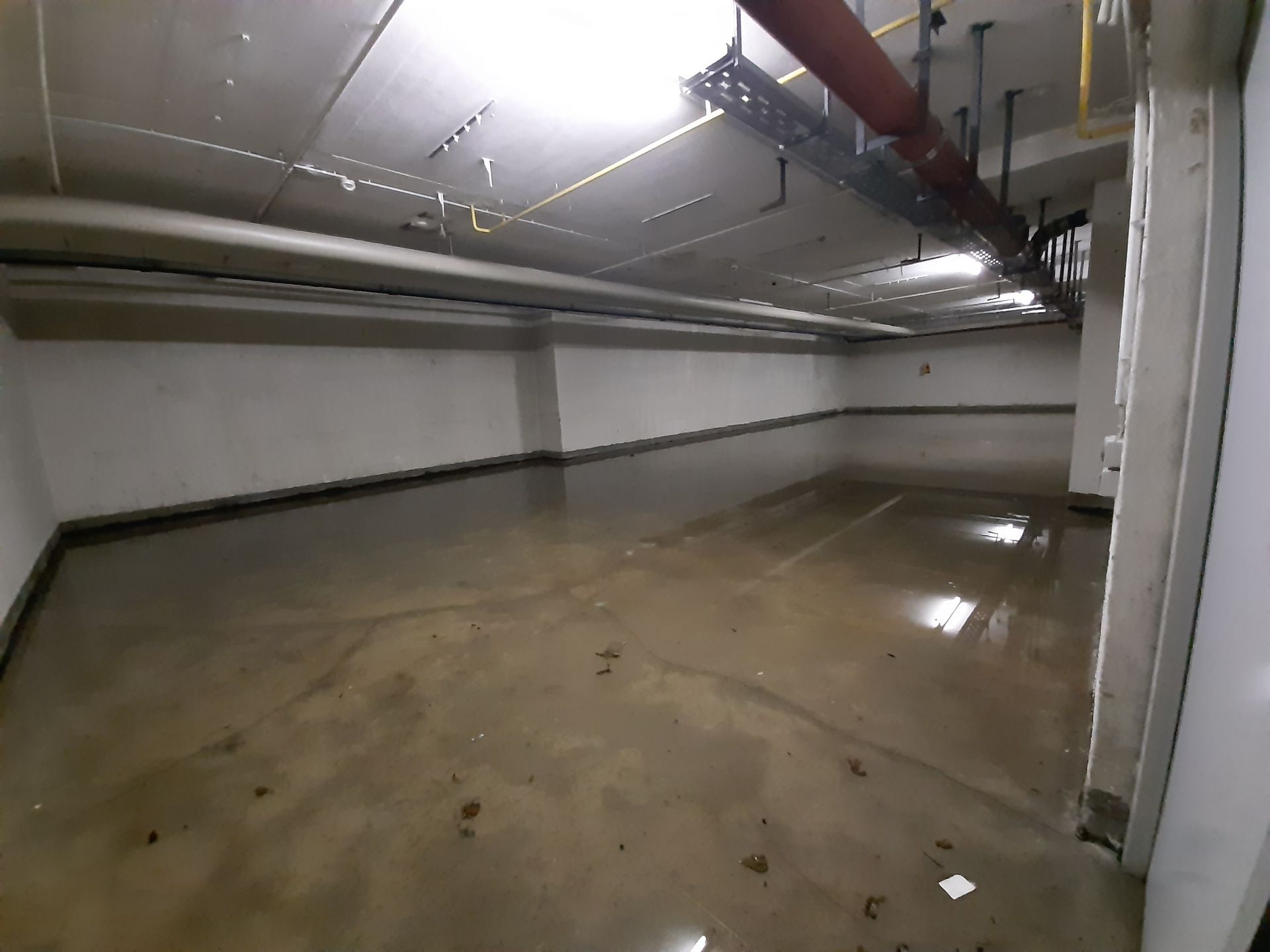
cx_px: 635
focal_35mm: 13
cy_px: 476
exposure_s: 1/20
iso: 800
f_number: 2.2
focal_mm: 1.42
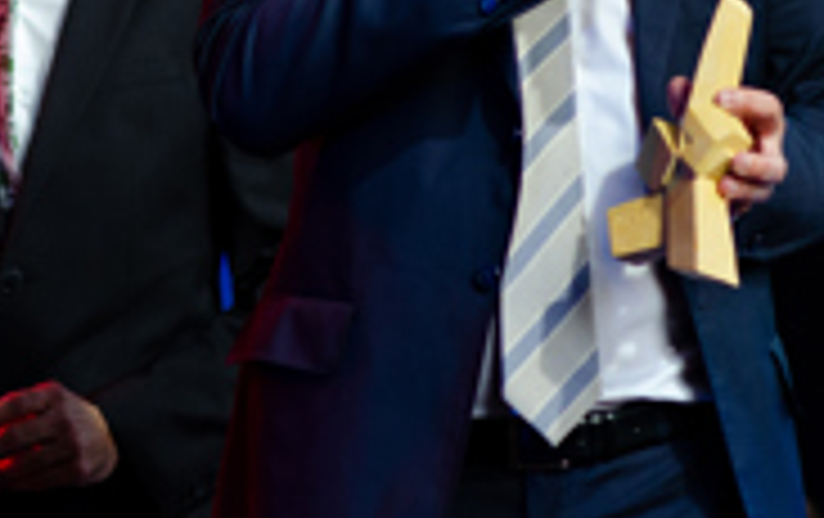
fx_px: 7948
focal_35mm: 353
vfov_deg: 3.7
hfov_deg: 5.9
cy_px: 16
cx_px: 275
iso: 1000
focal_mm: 85
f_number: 2.8
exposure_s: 1/200
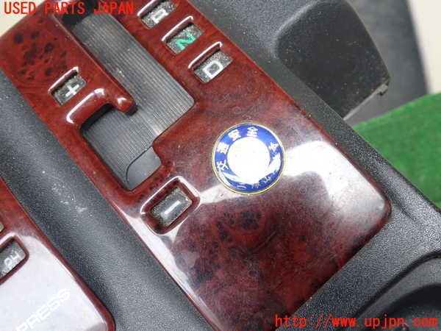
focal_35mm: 32
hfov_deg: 56.8
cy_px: 166
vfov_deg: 44.2
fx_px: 408
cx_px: 220
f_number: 2.4
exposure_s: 1/60
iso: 100
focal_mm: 5.79
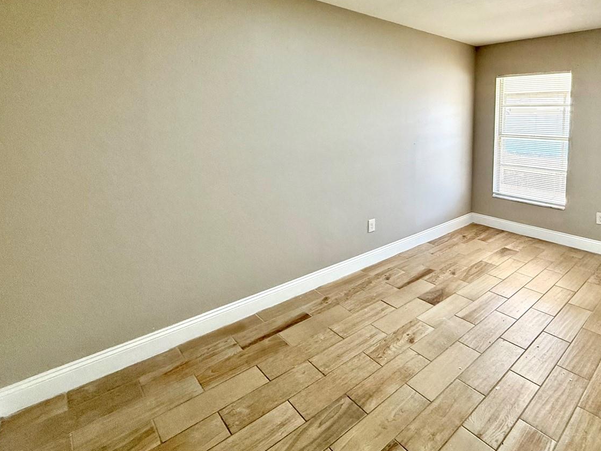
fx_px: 347
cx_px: 408
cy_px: 145
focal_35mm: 20
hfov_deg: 78.6
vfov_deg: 64.0
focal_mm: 2.22
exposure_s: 1/120
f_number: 2.2
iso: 200
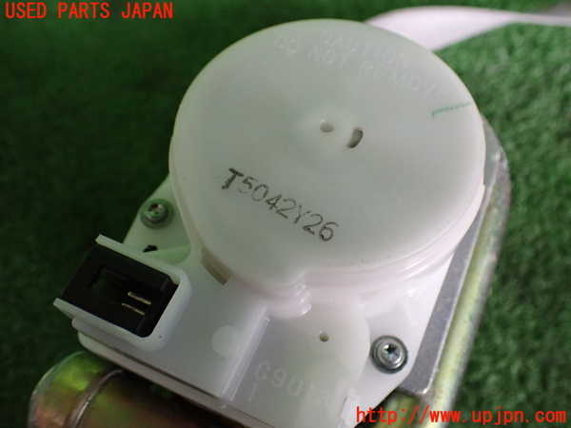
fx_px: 495
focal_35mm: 30
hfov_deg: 60.0
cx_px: 286
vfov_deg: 46.8
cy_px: 214
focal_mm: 5.4
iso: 800
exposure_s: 1/100
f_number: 2.3
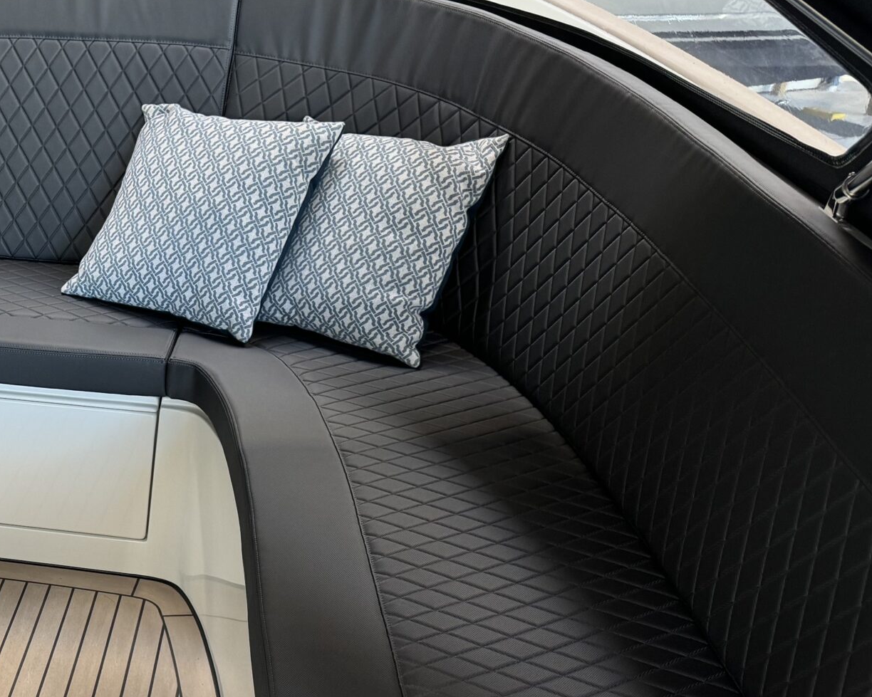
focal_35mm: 49
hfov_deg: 34.5
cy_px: 549
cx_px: -6
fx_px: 1264
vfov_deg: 30.2
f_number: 1.78
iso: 200
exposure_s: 1/50
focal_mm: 6.76
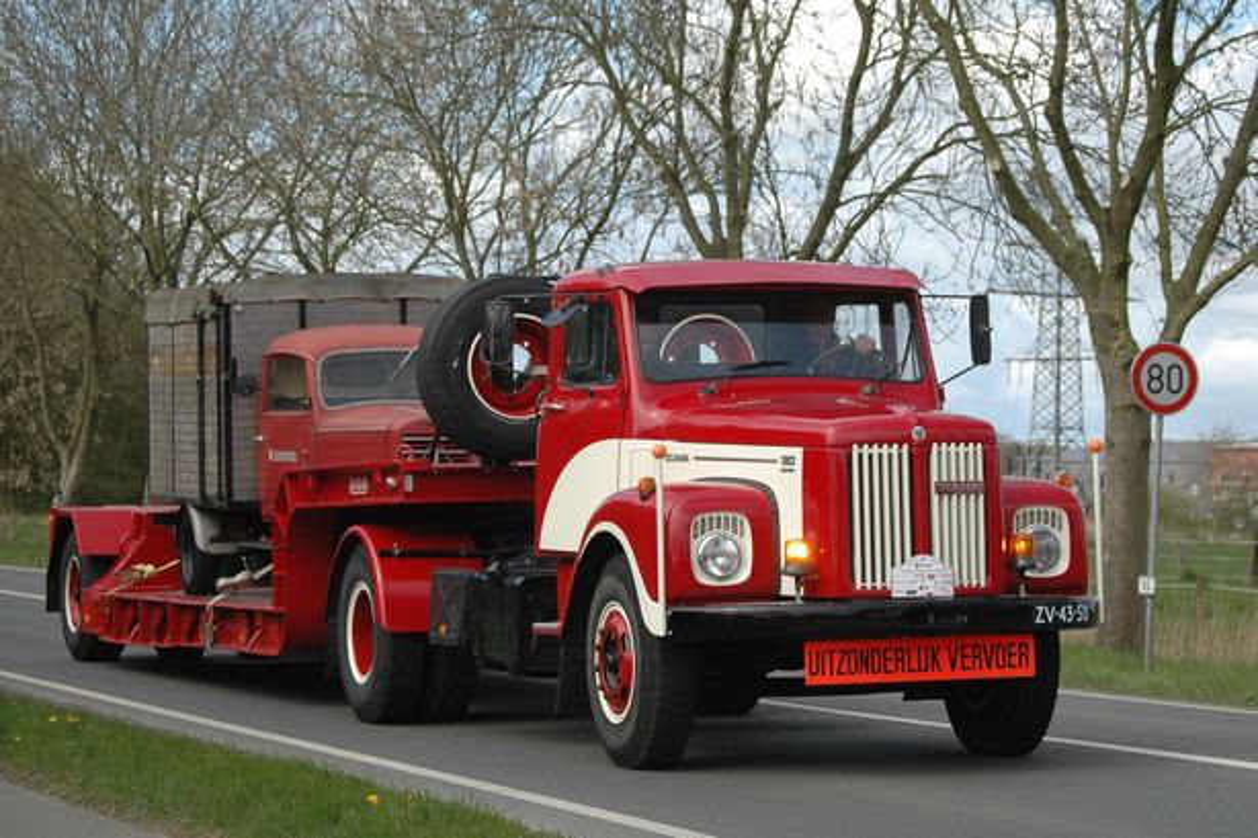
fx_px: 3144
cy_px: 419
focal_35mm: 90
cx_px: 629
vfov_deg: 15.2
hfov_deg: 22.6
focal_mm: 60
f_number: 5.6
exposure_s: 1/2000
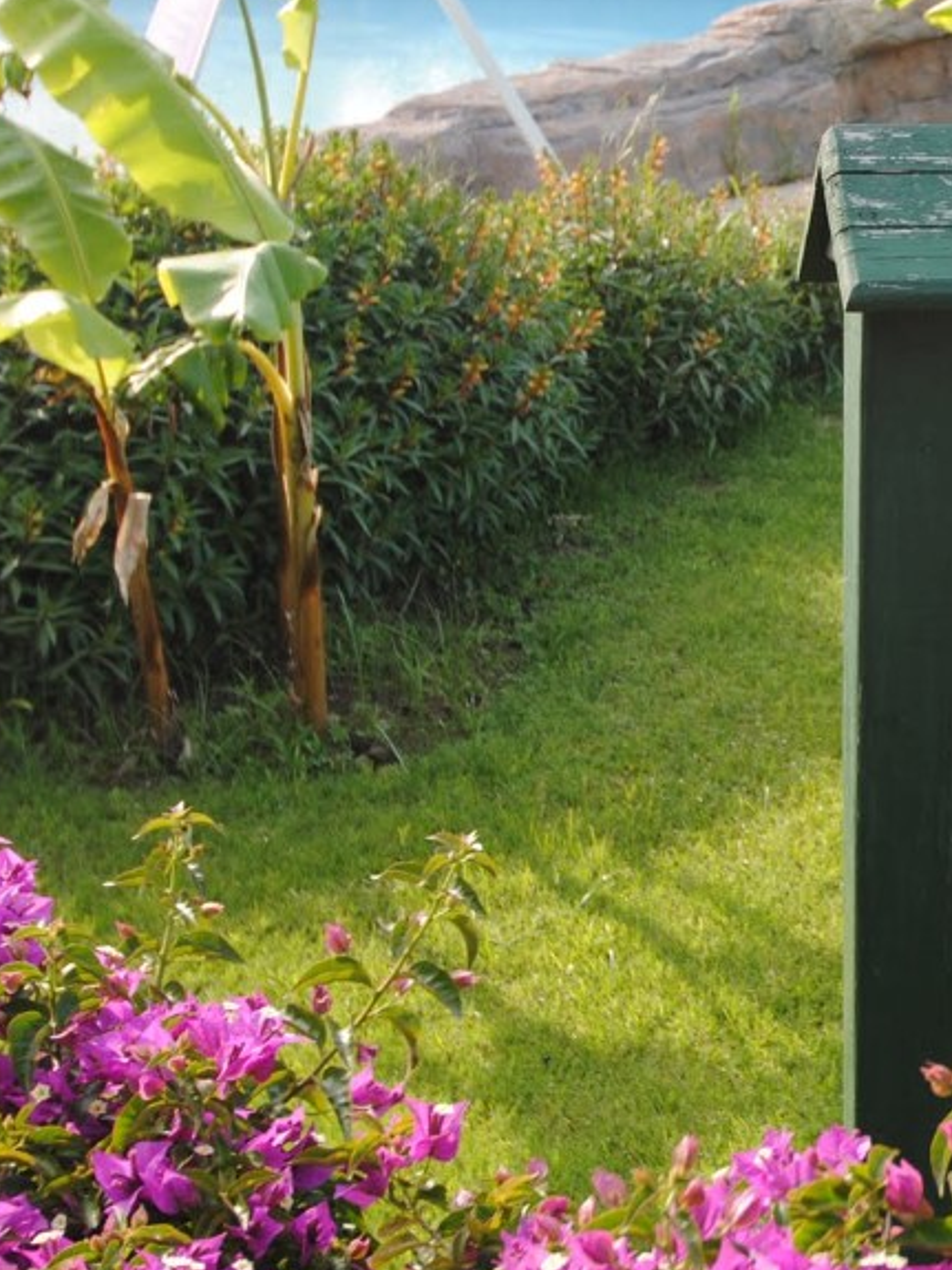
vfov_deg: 28.0
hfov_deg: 19.9
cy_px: 446
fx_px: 2531
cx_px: 1157
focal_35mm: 69
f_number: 5.6
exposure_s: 1/125
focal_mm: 24
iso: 160
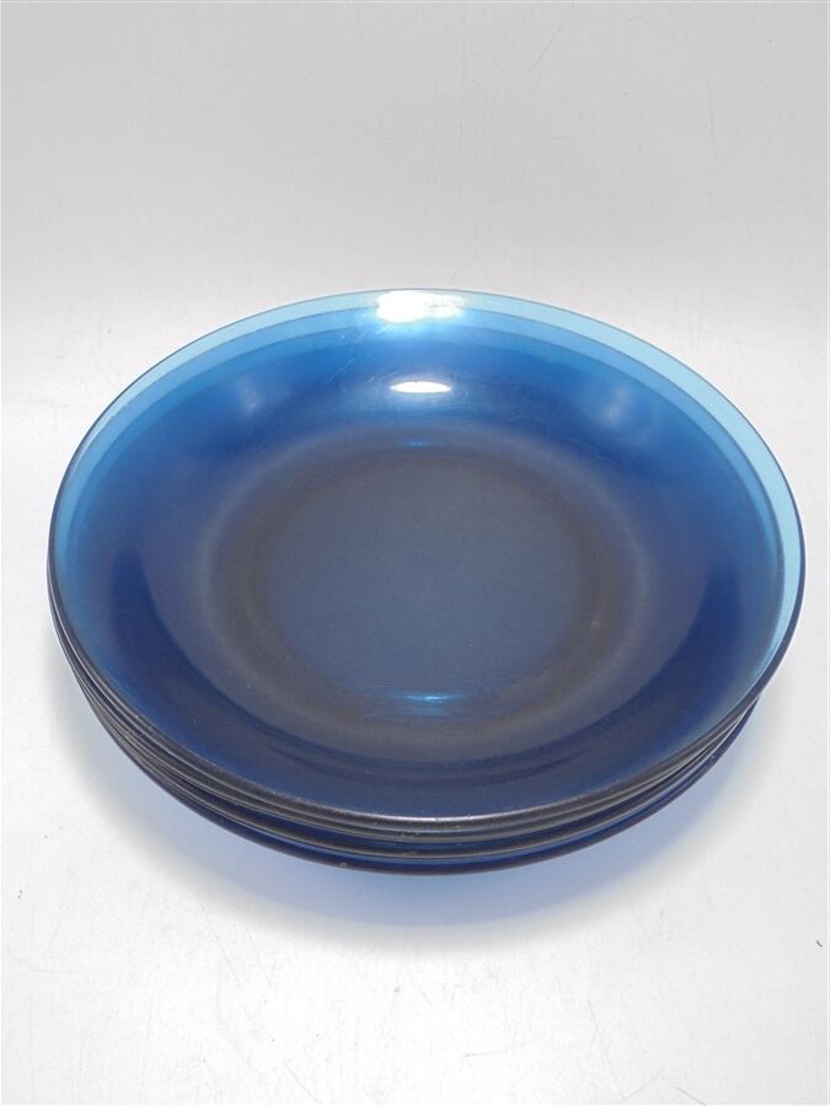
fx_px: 1087
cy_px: 553
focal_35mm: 34
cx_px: 415
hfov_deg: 41.8
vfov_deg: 54.0
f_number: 4
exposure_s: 1/30
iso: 100
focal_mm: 6.1
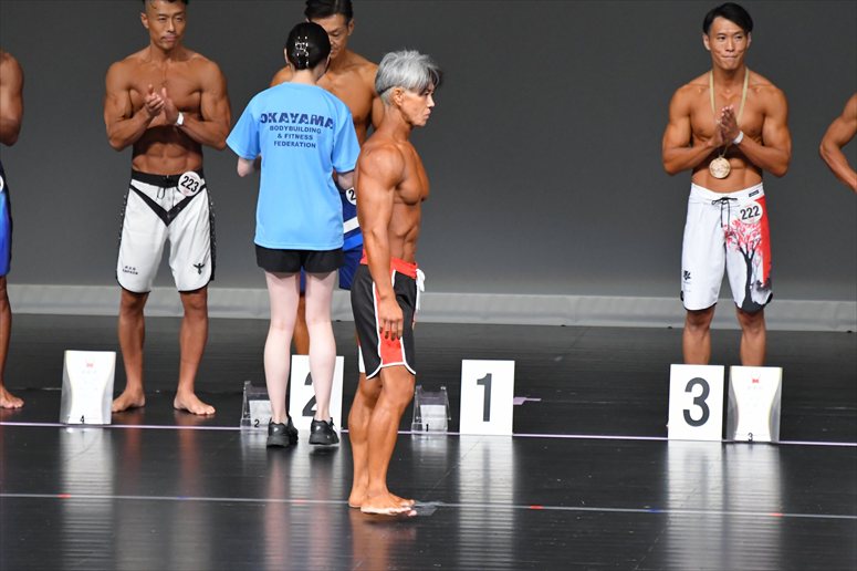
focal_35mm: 315
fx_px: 7495
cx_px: 428
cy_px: 286
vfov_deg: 4.4
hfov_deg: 6.5
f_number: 5.6
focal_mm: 210
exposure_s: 1/400
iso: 5000
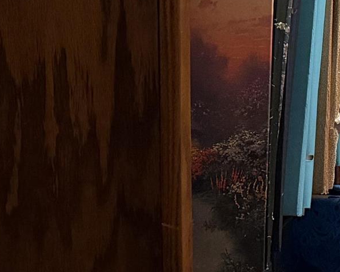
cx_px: 458
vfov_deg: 11.6
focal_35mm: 121
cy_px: -245
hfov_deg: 15.1
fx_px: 1218
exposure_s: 1/60
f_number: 1.78
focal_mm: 6.76
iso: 640
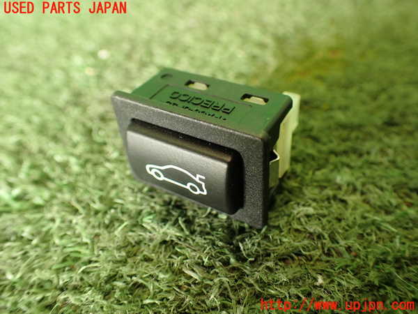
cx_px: 209
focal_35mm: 32
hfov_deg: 56.8
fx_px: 386
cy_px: 157
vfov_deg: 44.2
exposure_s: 1/30
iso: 200
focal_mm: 5.79
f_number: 2.4
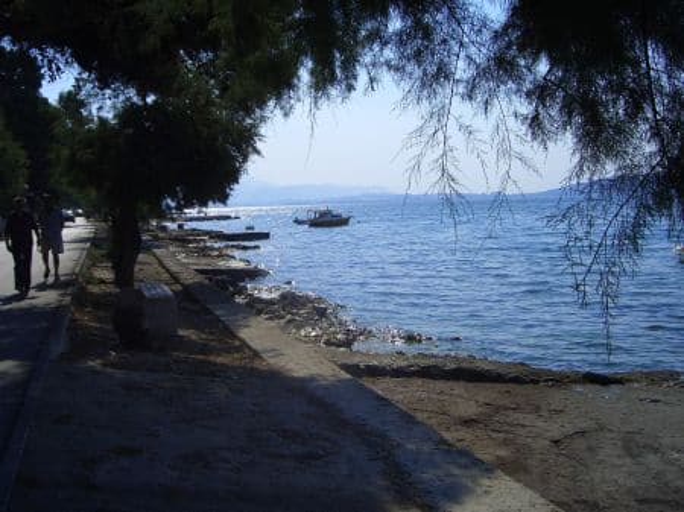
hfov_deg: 47.9
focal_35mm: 39
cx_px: 342
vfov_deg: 36.8
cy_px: 256
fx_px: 770
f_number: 4.8
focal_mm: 8
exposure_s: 1/1000
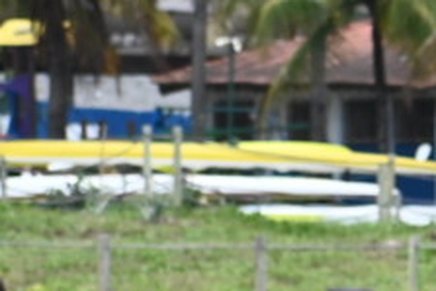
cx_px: 718
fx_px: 16287
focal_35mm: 1344
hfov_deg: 1.5
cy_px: 401
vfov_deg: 1.0
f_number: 5.6
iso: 100
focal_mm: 130
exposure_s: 1/500
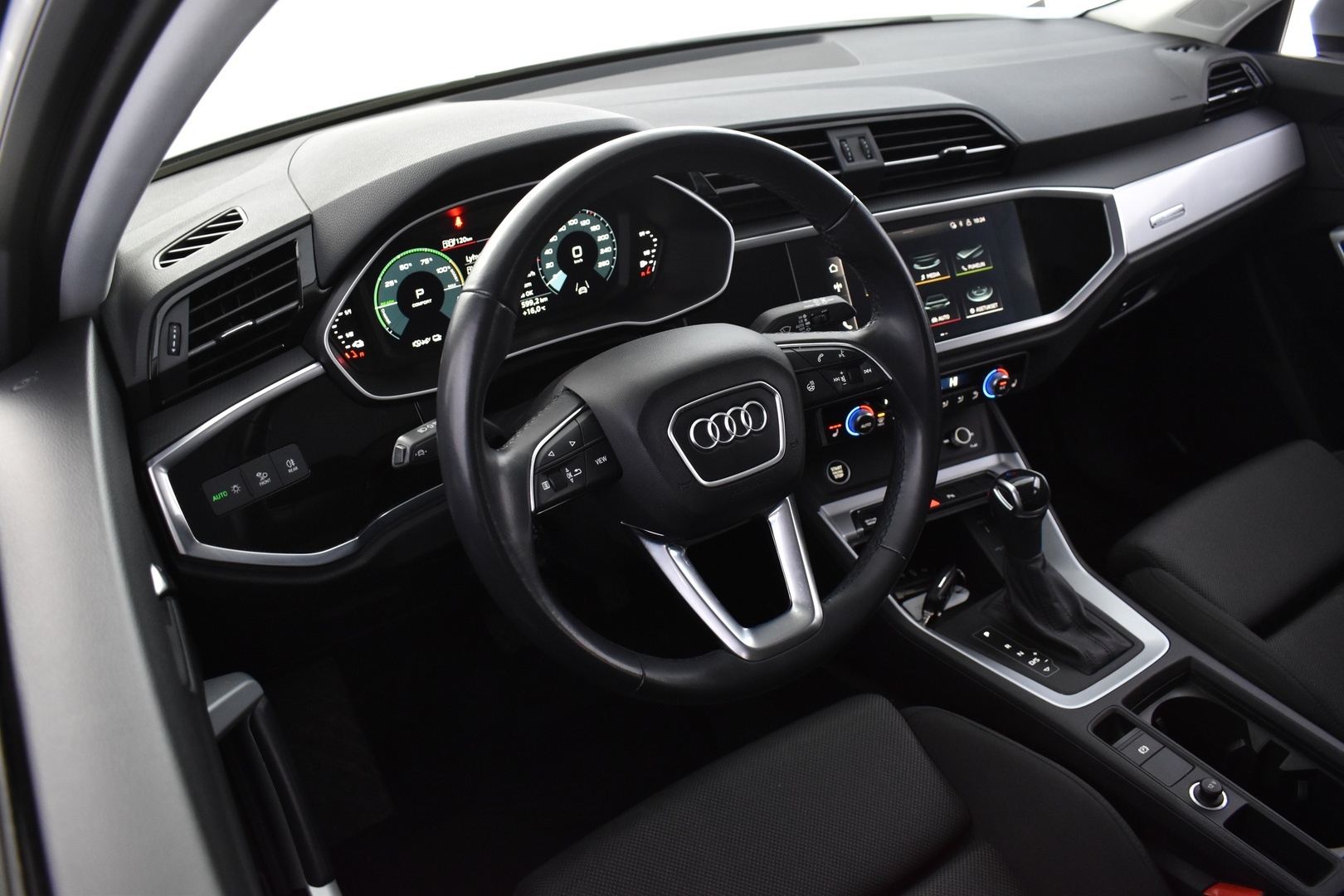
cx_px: 672
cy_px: 448
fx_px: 1120
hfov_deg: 61.9
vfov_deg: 43.6
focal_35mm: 30
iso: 1250
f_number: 5
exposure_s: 1/10
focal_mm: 20
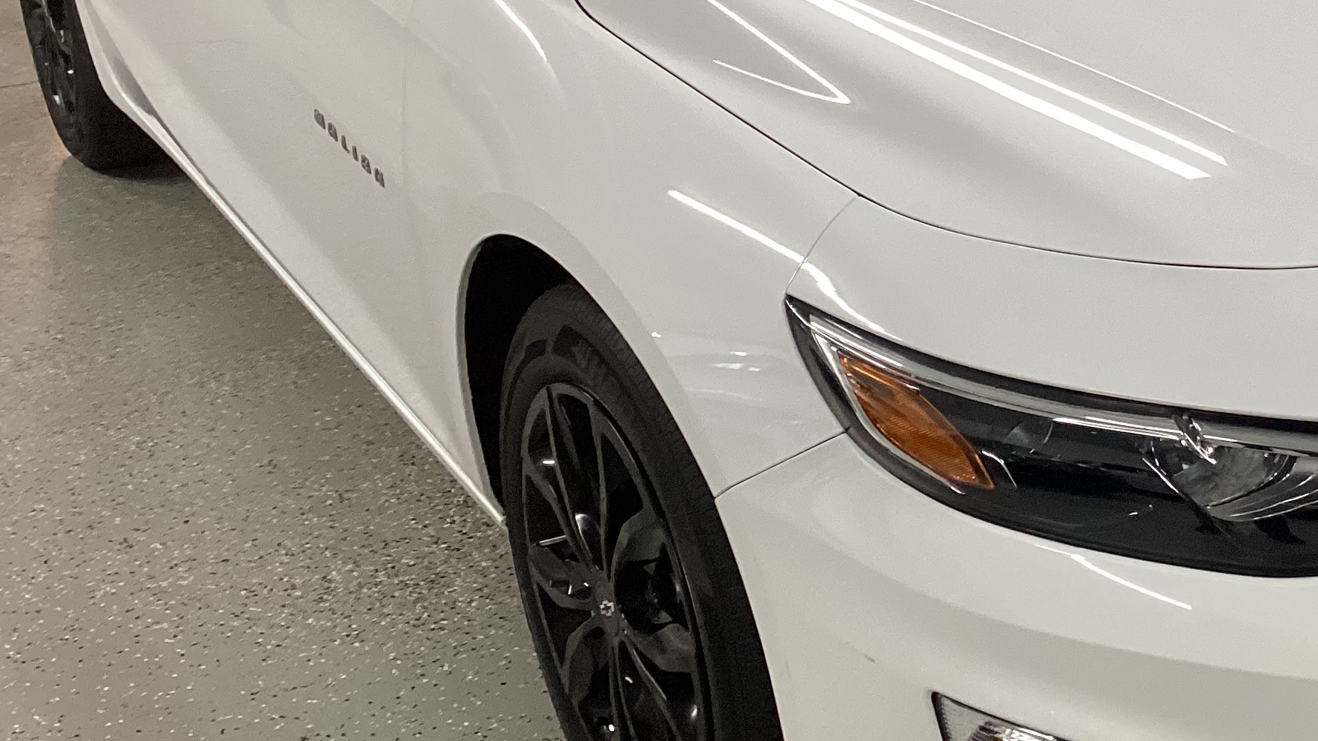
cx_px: 1097
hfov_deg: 32.7
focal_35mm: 62
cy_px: 238
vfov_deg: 19.3
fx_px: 2167
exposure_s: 1/60
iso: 125
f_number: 2.4
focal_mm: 3.3
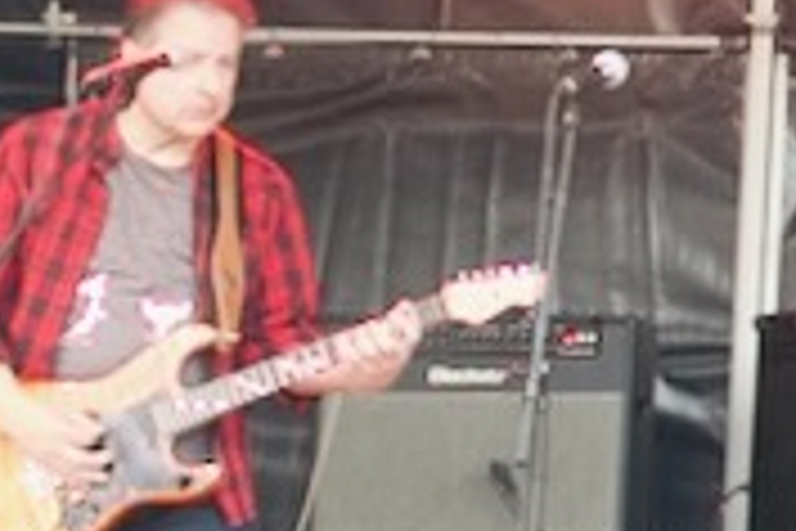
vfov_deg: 7.7
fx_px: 3847
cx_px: 1466
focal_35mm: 174
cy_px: -256
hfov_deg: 11.0
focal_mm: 8.8
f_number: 2.5
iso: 400
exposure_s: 1/250
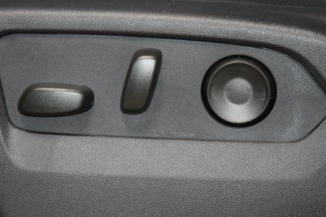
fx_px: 1350
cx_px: 141
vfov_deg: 9.2
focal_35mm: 149
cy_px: 80
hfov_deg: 13.8
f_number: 4.5
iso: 2200
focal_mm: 70
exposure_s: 1/60
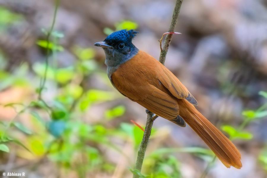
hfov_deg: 2.7
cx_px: 134
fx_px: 5562
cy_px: 89
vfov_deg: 1.8
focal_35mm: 750
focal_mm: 500
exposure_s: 1/100
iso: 400
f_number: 5.6
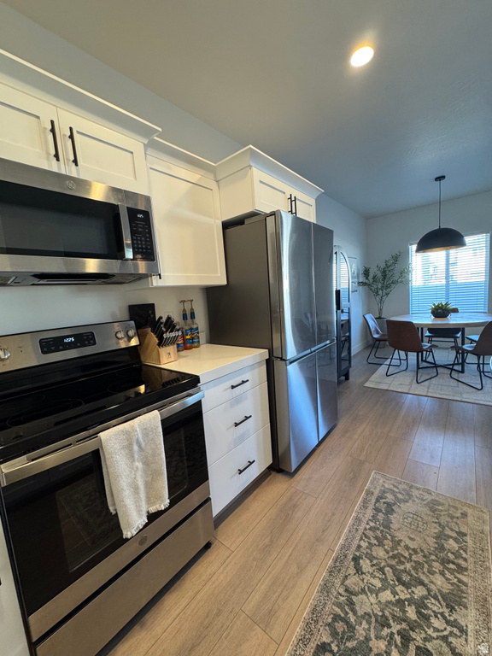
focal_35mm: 14
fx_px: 265
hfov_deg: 85.7
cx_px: 246
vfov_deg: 102.1
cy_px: 328
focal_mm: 2.22
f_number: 2.2
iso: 200
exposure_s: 1/120
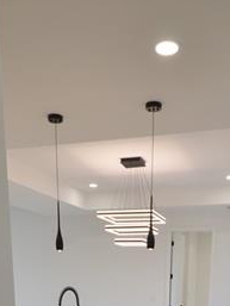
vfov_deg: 34.1
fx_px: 381
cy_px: 377
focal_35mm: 43
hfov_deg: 33.6
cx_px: 125
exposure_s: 1/100
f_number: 5.6
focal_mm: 10
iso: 400
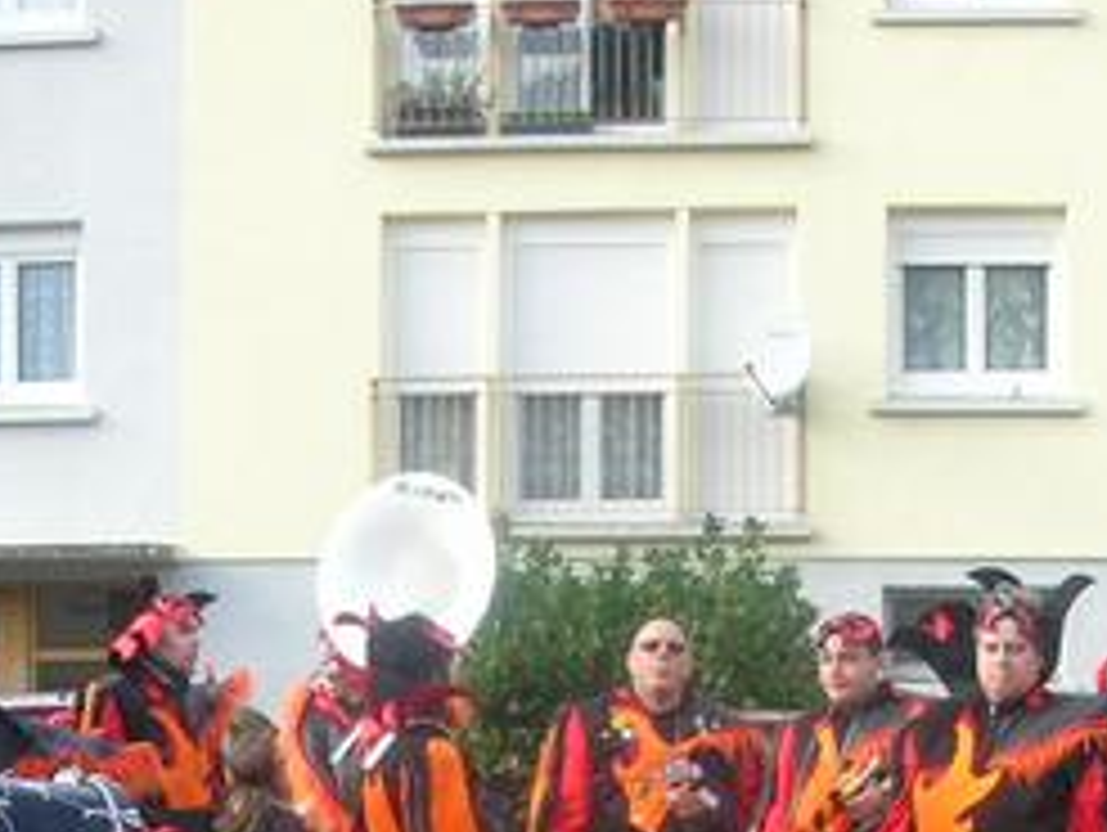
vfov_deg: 15.8
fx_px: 2913
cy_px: 944
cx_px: 594
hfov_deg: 21.5
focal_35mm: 91
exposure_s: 1/256
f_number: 2.8
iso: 50
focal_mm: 5.8
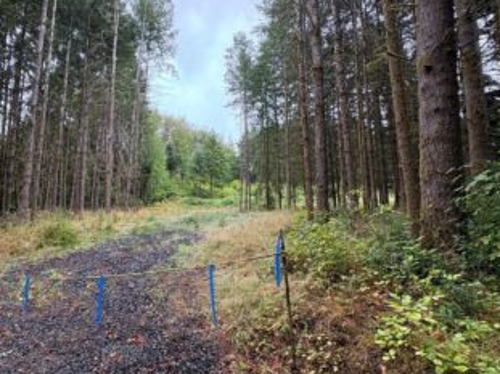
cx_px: 195
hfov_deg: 86.4
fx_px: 260
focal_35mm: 18
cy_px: 205
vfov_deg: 71.4
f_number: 2.2
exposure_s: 1/131
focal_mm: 2.22
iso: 64
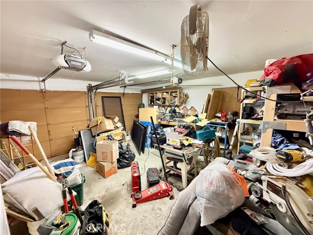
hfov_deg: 102.1
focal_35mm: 14
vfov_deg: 85.7
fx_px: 127
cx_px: 156
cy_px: 118
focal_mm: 2.22
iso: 640
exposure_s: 1/60
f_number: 2.2
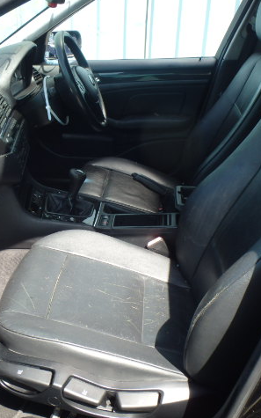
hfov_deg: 31.8
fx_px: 455
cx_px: 88
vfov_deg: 49.3
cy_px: 208
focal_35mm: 40
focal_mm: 5
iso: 125
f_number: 3.9
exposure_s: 1/160
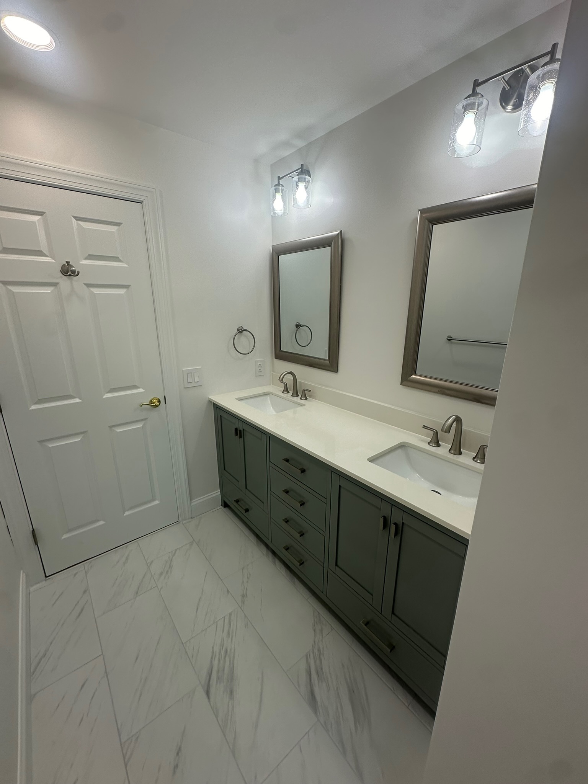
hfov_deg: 85.7
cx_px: 294
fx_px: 317
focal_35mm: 14
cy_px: 392
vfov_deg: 102.1
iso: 40
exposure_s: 1/136
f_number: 2.2
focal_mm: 2.22
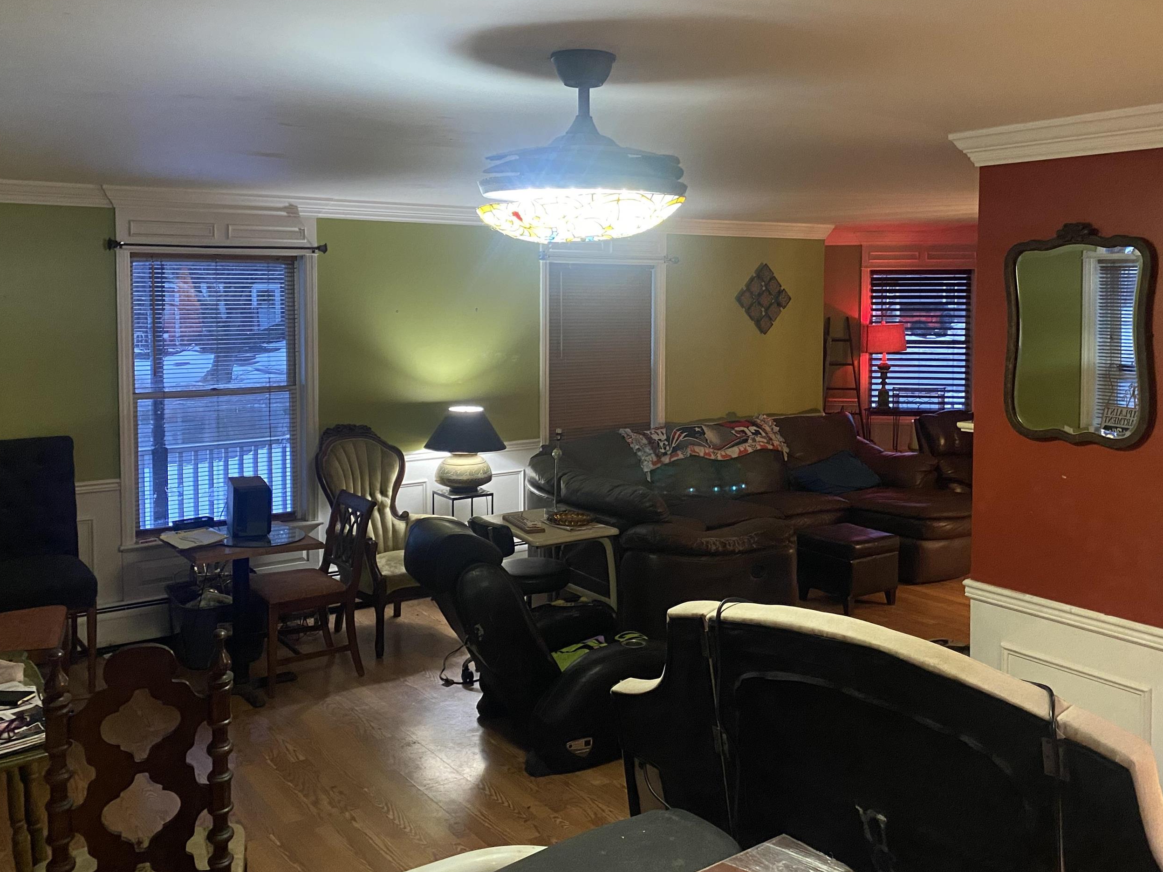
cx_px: 627
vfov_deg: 43.9
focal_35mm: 32
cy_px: 344
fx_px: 1075
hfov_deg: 56.7
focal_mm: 4.25
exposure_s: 1/40
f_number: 1.8
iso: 500
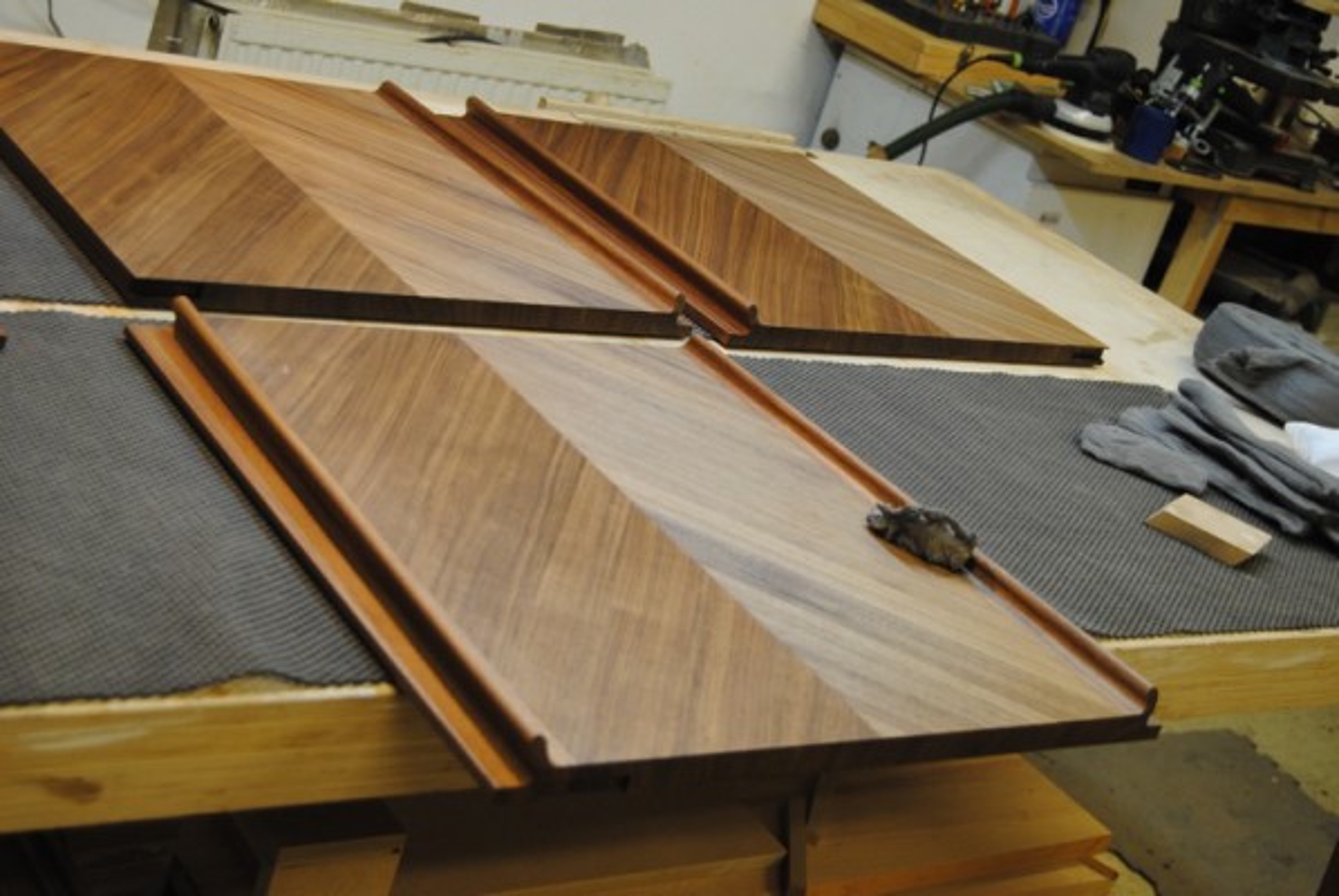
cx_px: 670
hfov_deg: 37.8
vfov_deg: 25.8
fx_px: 1955
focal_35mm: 52
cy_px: 448
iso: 400
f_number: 4.5
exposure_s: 1/25
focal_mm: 35
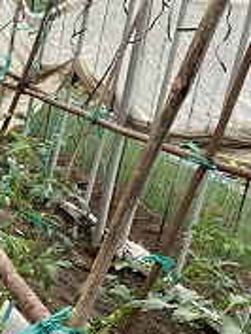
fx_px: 908
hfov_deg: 15.0
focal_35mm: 94
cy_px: 287
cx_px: -79
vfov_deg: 20.5
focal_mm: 4.25
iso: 32
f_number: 1.8
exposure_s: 1/552
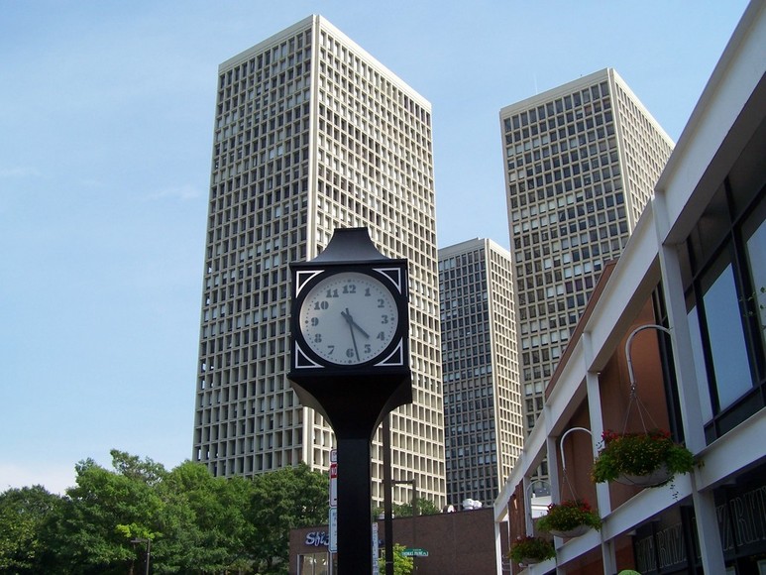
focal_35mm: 38
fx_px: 841
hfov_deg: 49.0
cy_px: 288
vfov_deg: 37.7
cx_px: 383
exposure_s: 1/750
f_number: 4
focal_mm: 6.3
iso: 80
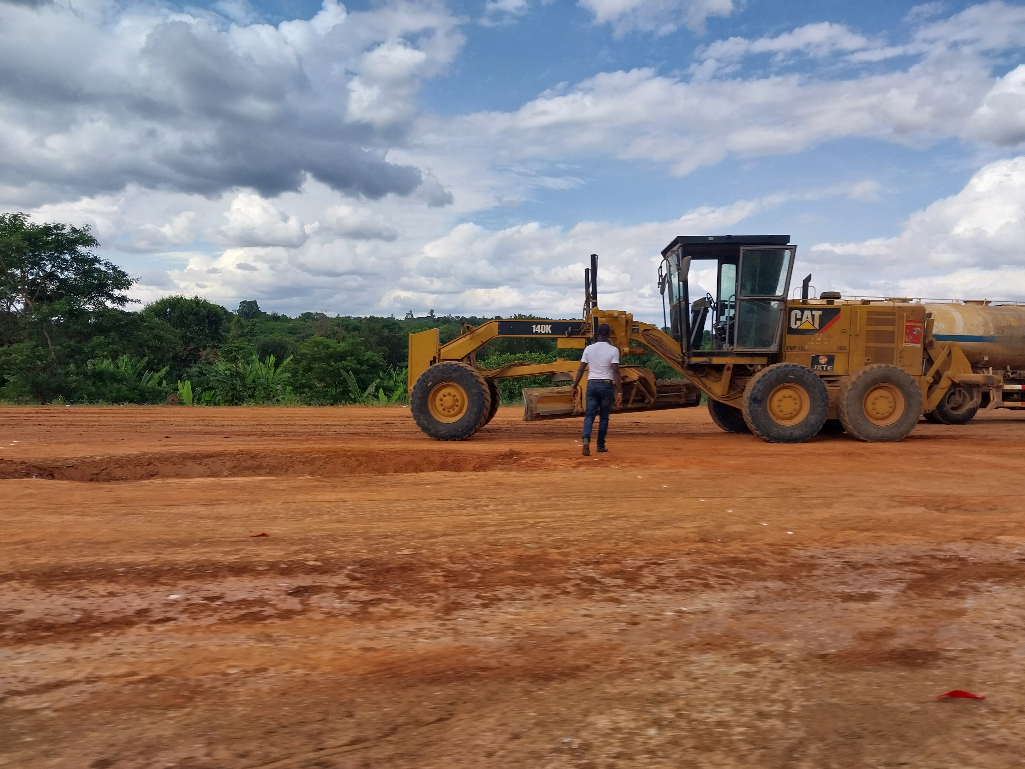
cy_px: 384
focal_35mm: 26
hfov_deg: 67.3
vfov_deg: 53.1
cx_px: 512
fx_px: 770
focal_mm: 4
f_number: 1.8
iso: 20
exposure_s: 1/571
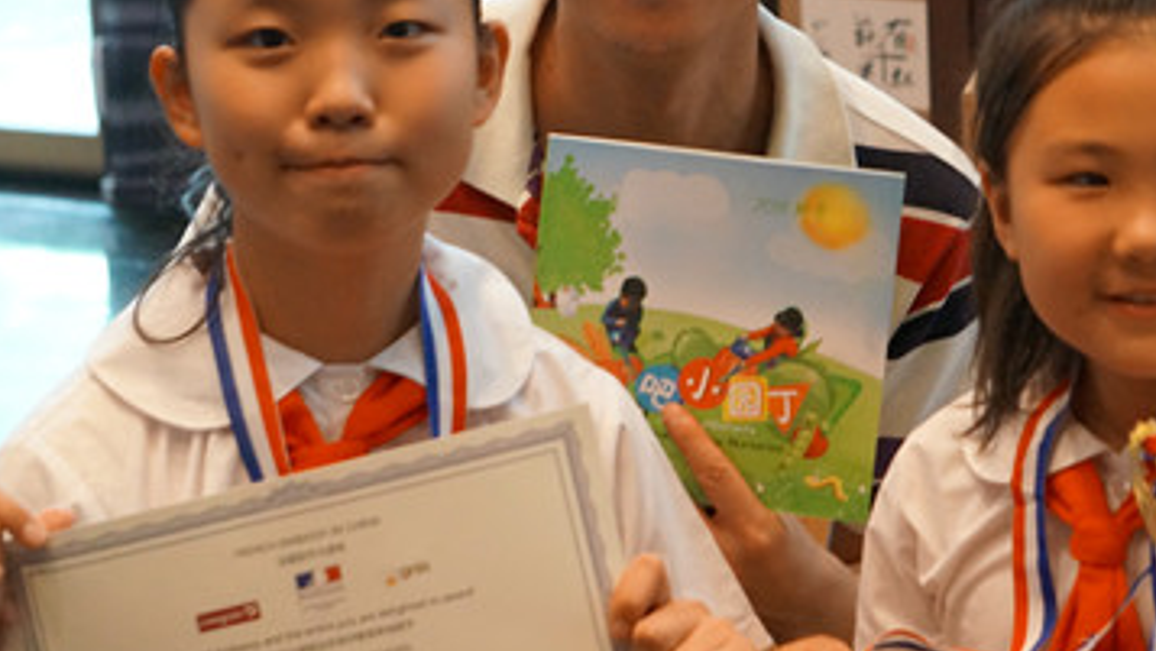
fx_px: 4442
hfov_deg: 14.8
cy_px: 246
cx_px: 758
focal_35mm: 145
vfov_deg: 8.4
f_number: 4.5
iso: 3200
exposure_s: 1/50
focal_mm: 55
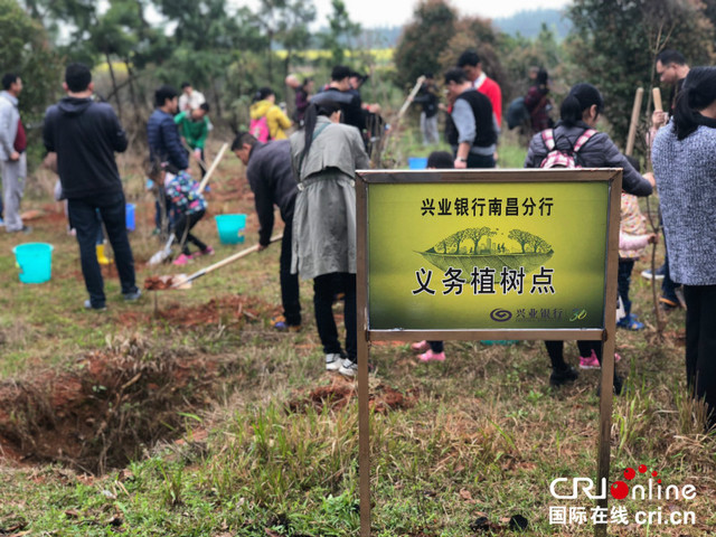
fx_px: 1076
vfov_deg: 28.0
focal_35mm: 52
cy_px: 268
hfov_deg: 36.8
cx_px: 358
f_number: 2.4
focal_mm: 6
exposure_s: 1/50
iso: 16
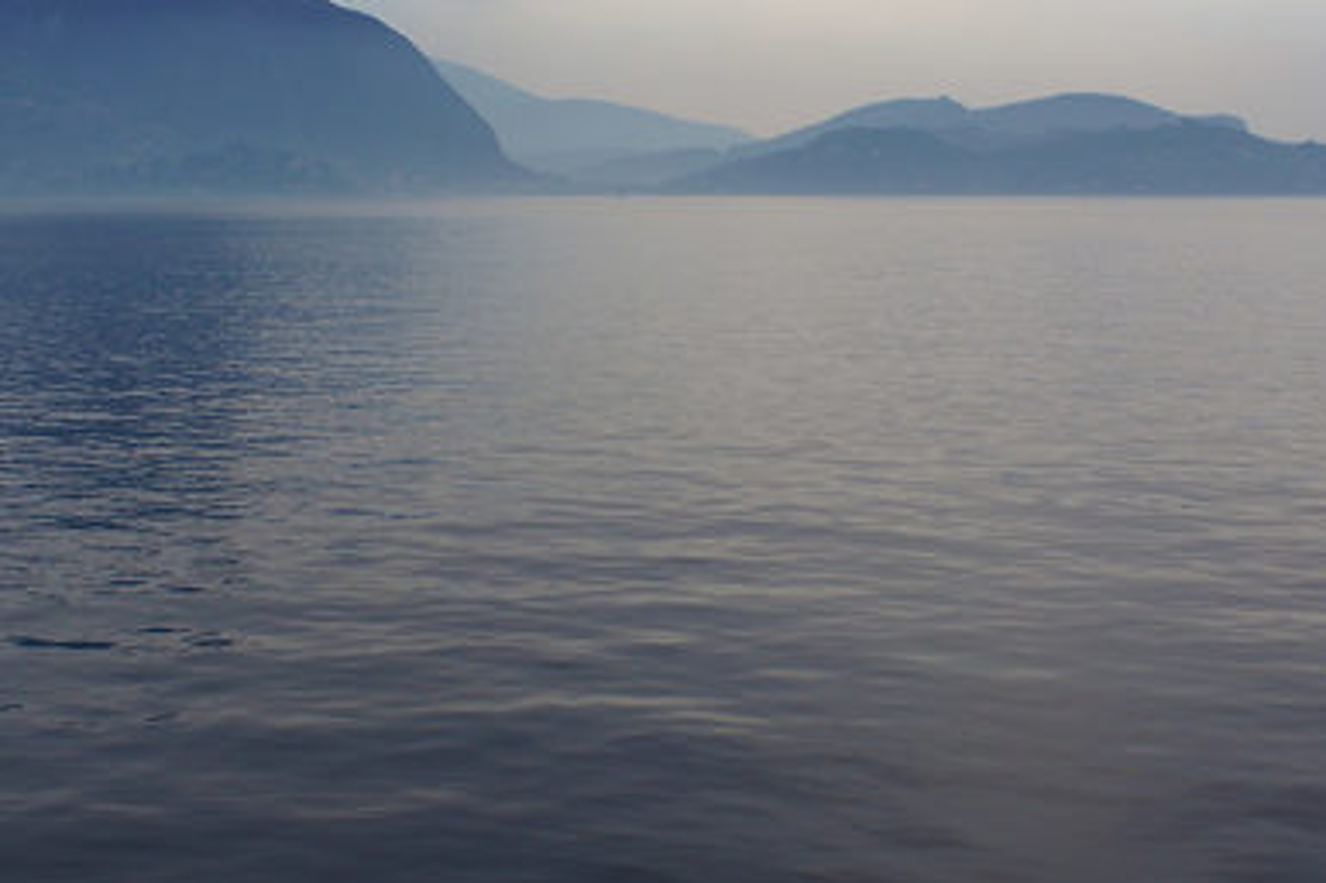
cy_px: 381
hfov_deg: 35.6
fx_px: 2062
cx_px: 728
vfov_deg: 24.2
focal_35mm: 56
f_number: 8
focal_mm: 24
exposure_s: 1/1000
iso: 200
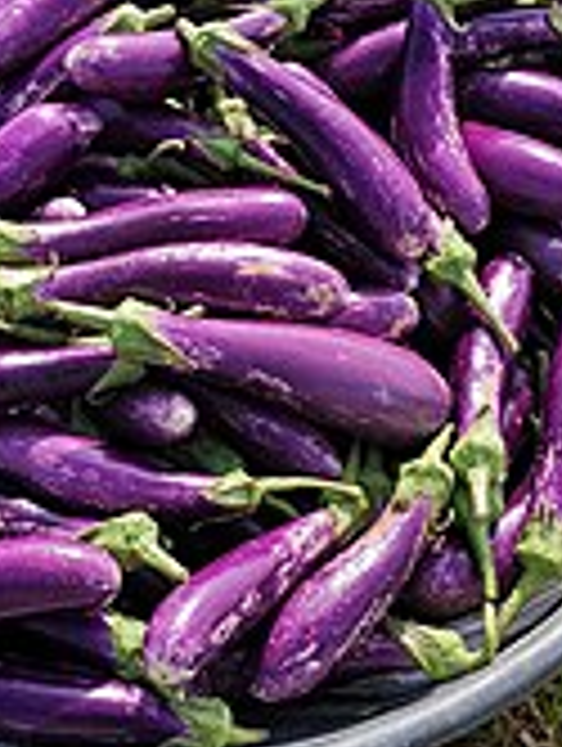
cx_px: 207
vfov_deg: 25.0
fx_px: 1684
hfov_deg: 18.9
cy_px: 320
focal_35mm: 78
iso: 50
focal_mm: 4.75
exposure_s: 1/2294
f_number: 1.8
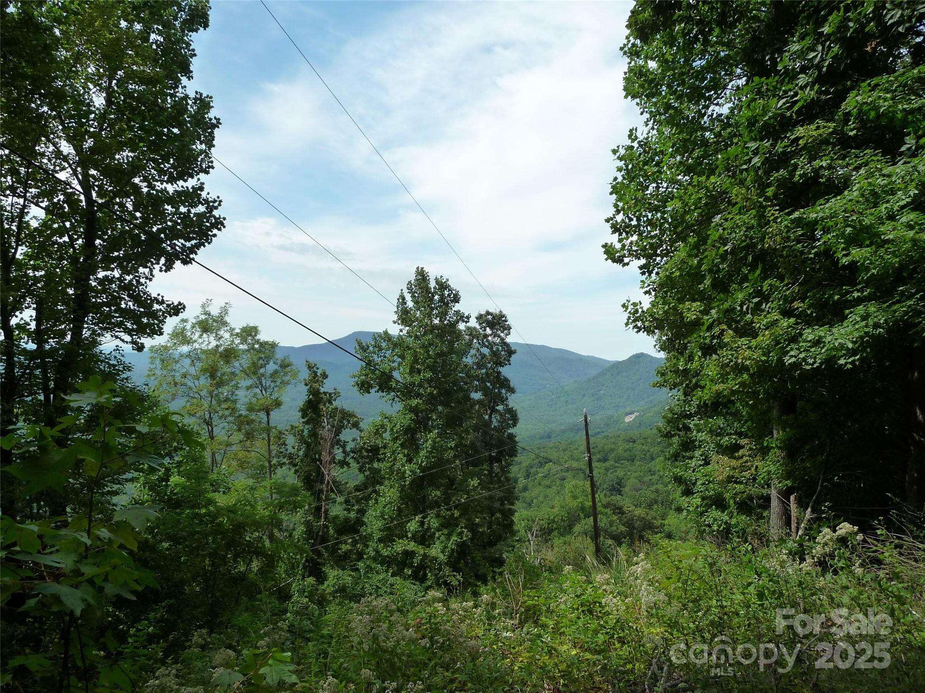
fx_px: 748
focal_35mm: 28
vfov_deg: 49.7
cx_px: 462
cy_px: 346
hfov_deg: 63.4
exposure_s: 1/800
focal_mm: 4.7
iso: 160
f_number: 3.3
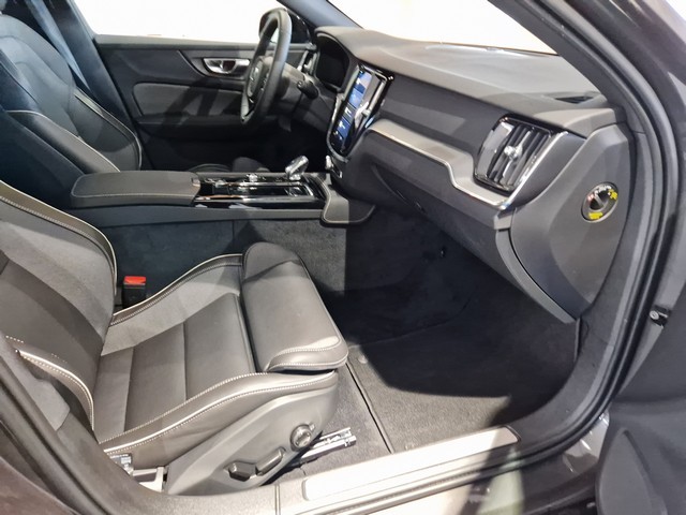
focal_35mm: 23
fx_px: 456
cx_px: 343
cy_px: 258
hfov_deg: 73.9
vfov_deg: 58.9
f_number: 1.8
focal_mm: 5.4
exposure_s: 1/100
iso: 640
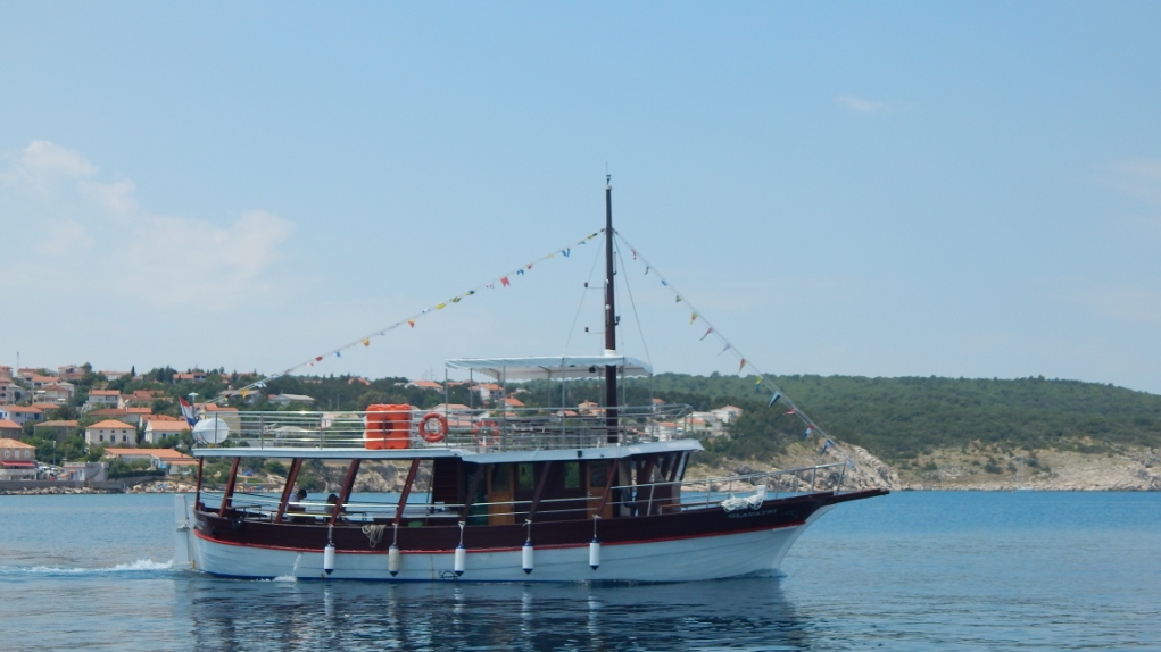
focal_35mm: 59
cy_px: 432
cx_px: 580
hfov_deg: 35.5
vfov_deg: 20.3
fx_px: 1816
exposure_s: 1/400
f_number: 7.6
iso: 125
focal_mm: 9.7
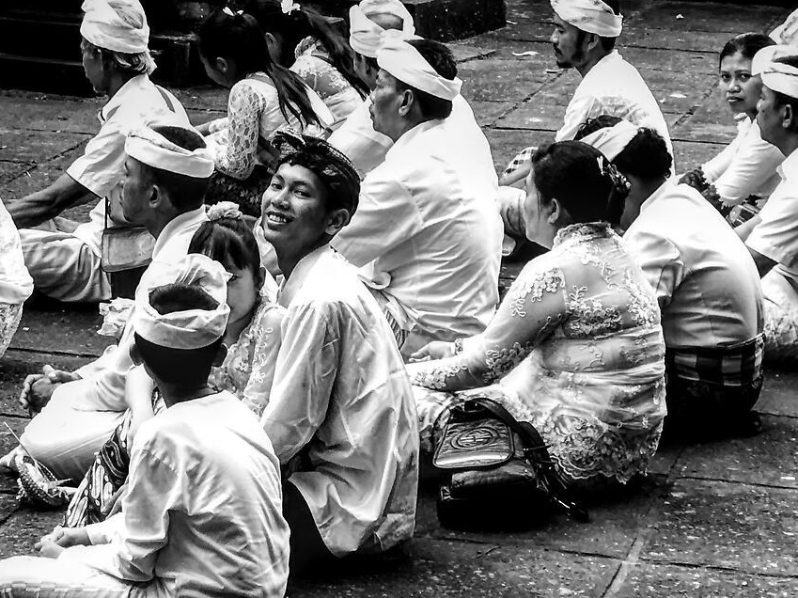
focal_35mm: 147
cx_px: 123
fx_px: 3387
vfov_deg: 10.1
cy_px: 127
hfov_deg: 13.3
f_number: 2.4
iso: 16
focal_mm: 6
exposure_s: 1/60
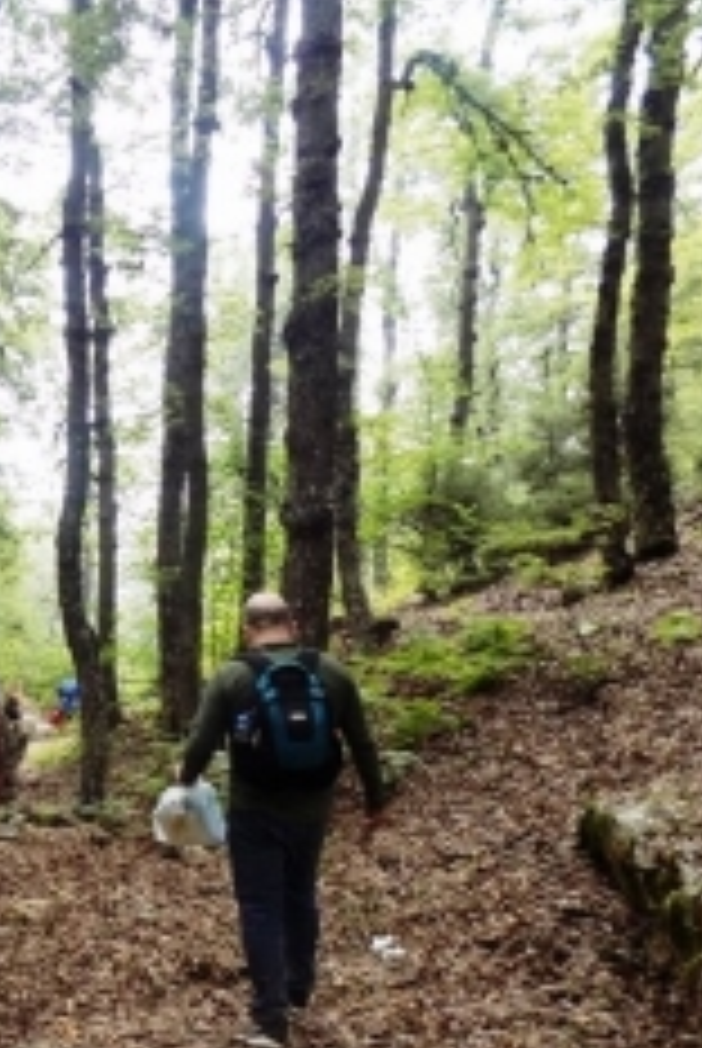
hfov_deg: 29.0
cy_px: 567
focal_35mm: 41
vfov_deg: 47.3
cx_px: -108
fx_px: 1196
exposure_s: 1/40
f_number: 3.1
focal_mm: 4
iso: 80
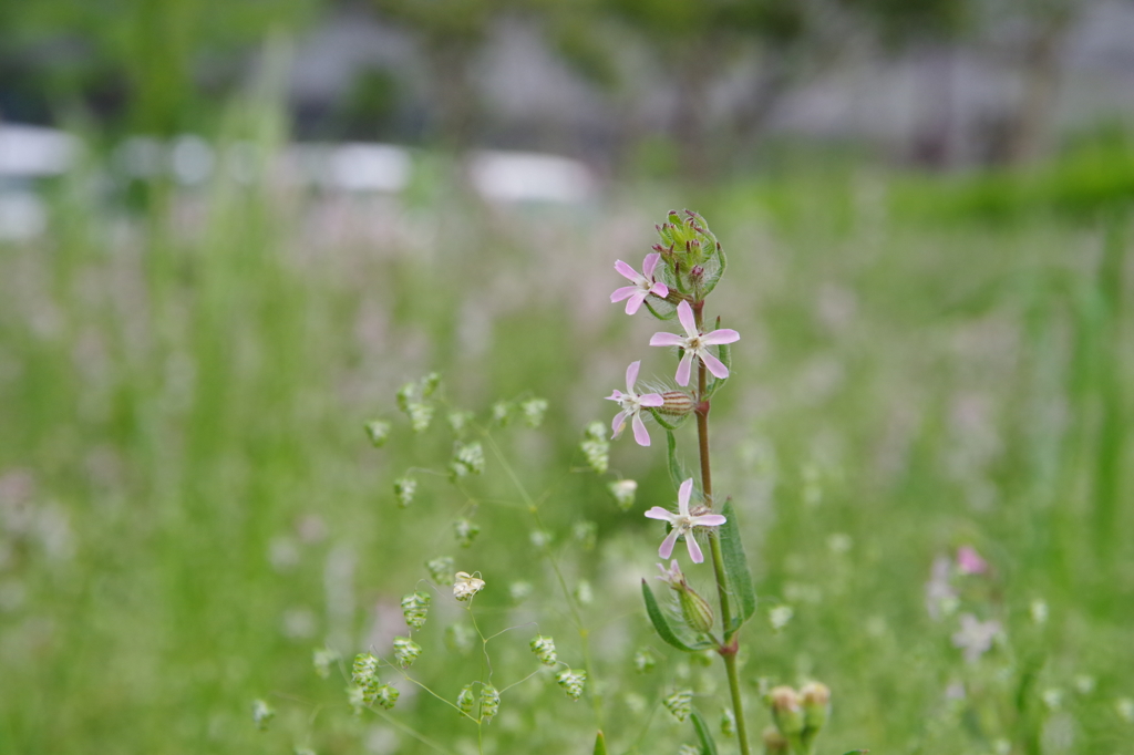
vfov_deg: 13.0
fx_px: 3306
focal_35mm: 105
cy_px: 378
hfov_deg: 19.5
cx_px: 567
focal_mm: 70
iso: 800
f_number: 10
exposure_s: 1/125
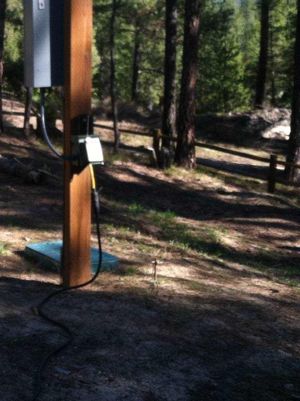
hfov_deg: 14.9
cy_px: 136
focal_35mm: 89
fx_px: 1029
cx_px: -203
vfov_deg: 21.9
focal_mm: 3.85
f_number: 2.8
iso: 80
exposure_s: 1/250
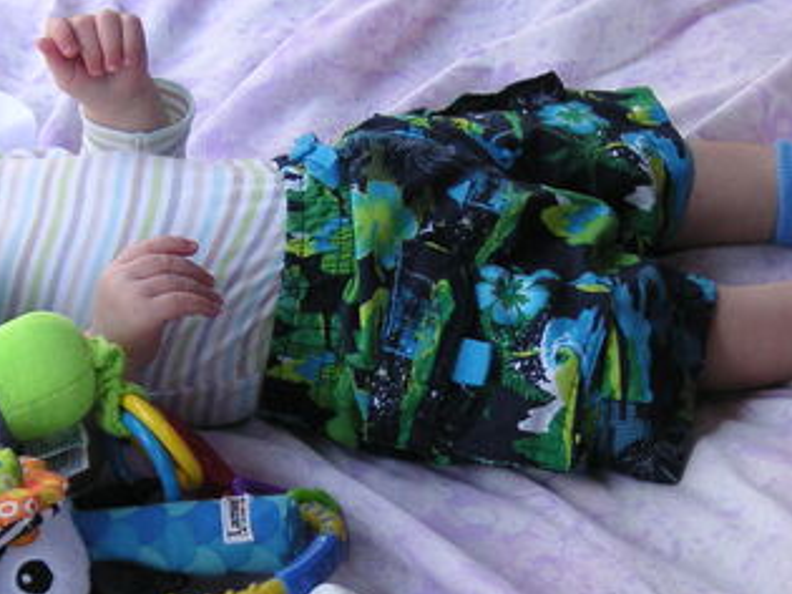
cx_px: 355
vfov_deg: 11.7
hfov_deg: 15.5
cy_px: 370
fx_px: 2905
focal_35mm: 127
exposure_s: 1/180
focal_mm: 8.4
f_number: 3.4
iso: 50
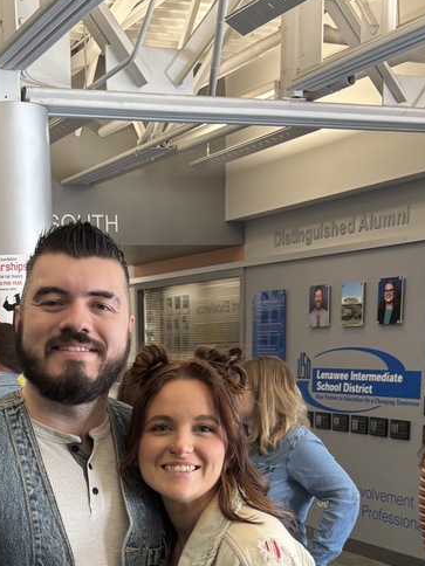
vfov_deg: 32.5
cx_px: 80
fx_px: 900
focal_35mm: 55
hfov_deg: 26.0
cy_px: 547
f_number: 1.6
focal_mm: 5.96
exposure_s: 1/60
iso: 100
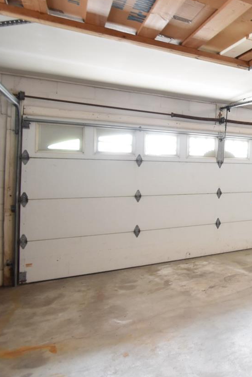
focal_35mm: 29
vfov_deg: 63.4
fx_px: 304
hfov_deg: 30.9
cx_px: 352
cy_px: 164
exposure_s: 1/20
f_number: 3.5
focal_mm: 10
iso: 800
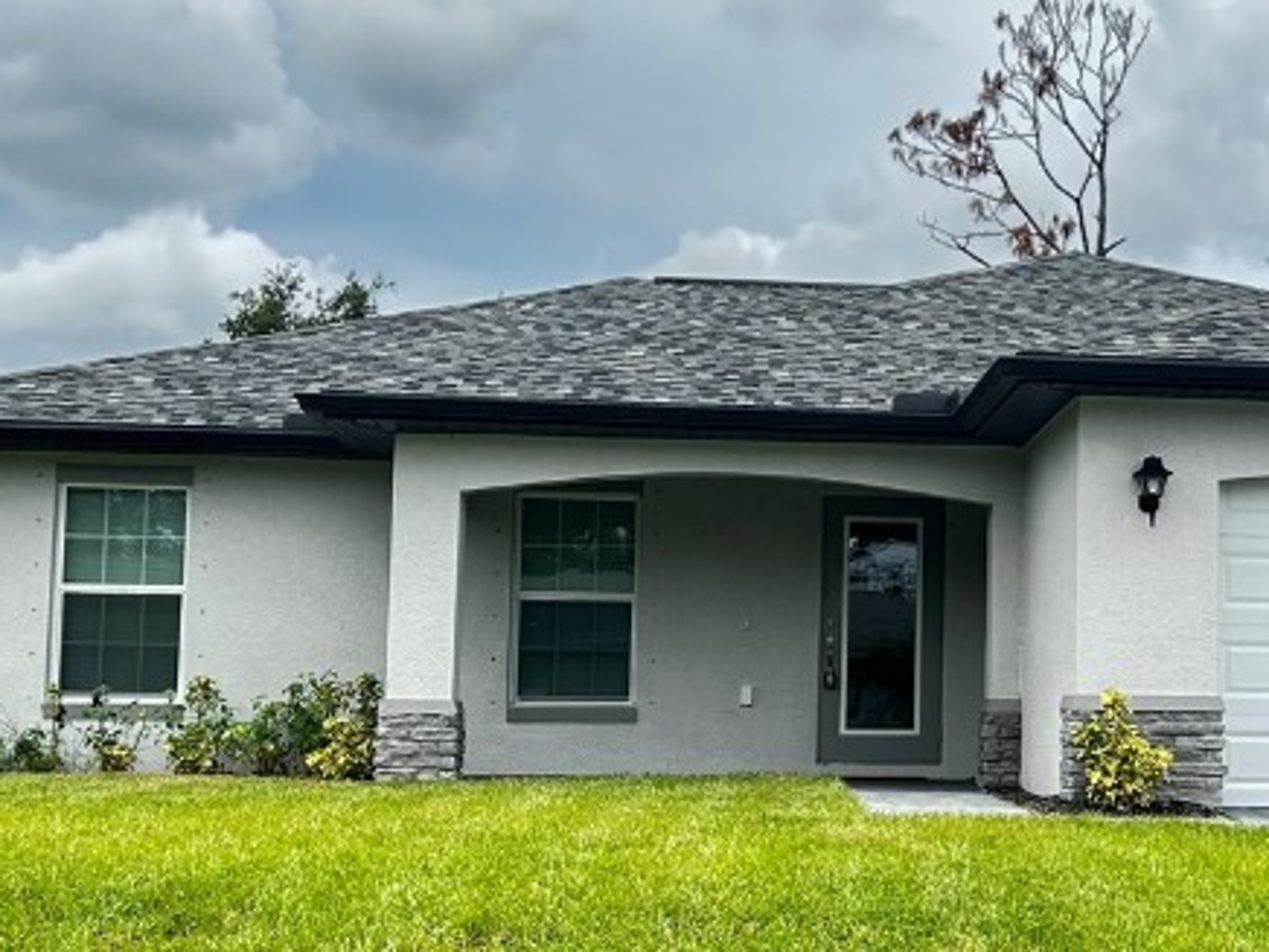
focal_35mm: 61
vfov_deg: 24.0
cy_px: 509
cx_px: 1036
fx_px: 2236
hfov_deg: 30.8
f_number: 1.5
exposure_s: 1/1621
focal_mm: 5.7
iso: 50
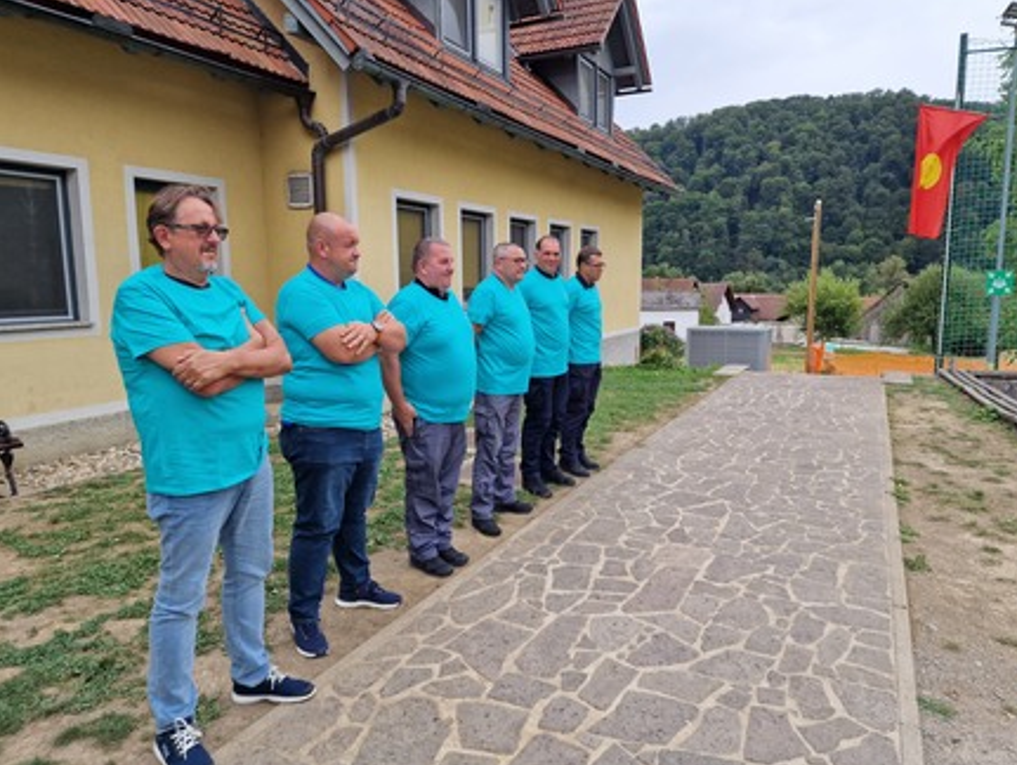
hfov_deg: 71.5
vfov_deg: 56.9
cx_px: 526
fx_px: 706
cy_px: 378
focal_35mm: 24
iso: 50
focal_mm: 6.4
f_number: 1.8
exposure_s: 1/180
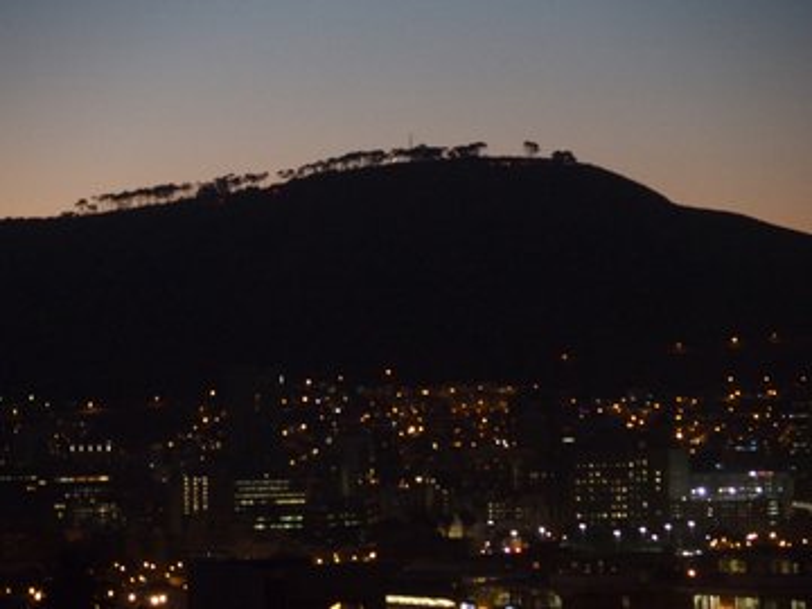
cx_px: 406
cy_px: 304
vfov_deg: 8.2
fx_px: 4269
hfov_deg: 10.9
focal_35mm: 182
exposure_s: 1/50
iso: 1250
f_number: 2.8
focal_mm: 38.6
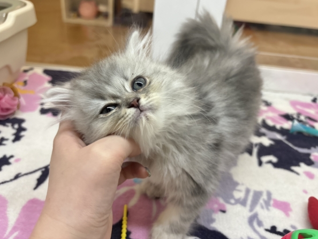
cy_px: 111
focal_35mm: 28
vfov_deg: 49.7
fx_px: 257
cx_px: 154
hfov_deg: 63.4
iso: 64
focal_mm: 5.96
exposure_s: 1/100
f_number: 1.6
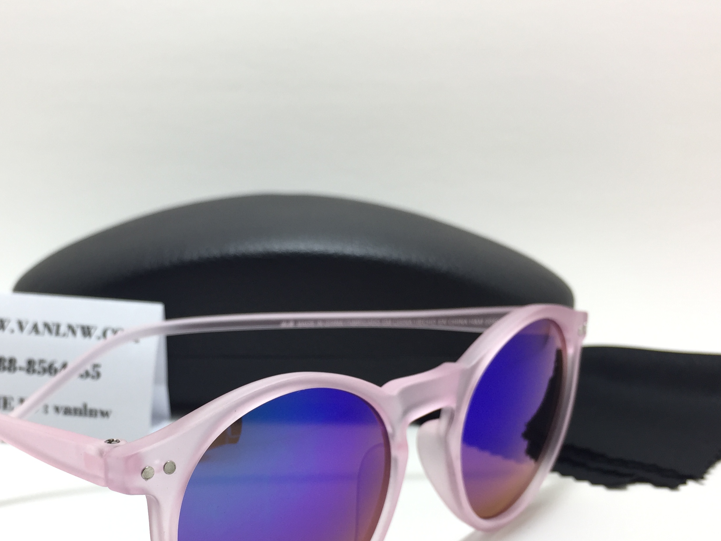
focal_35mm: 43
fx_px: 896
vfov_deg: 33.2
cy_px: 382
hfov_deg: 43.4
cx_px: 257
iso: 32
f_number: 2.2
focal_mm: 4.15
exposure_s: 1/50
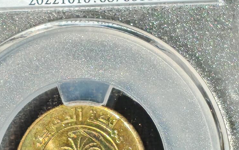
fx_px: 2156
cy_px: 92
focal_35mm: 331
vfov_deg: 4.0
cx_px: 66
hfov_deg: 6.3
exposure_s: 1/2150
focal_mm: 4.94
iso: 50
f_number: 1.5
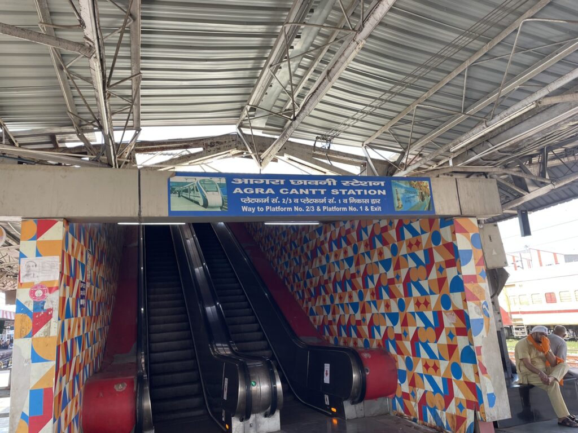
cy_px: 216
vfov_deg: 53.1
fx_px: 434
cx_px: 289
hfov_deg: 67.3
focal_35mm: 26
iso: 32
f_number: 1.6
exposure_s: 1/165
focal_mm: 4.2
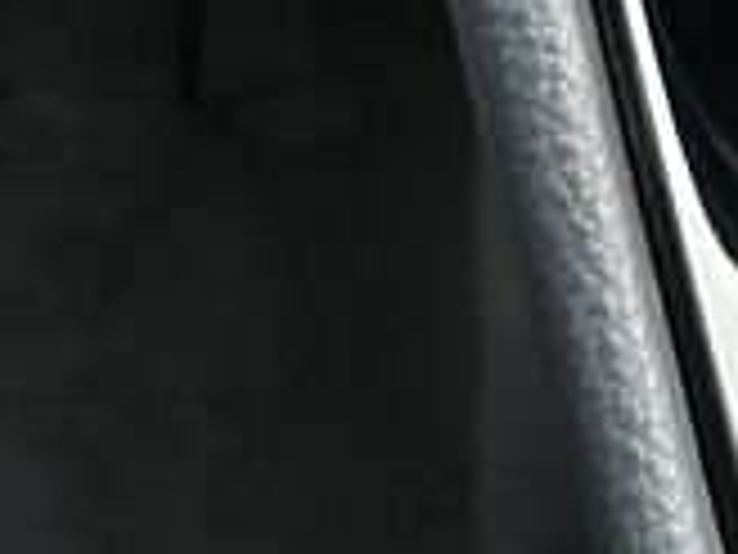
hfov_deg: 10.6
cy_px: -117
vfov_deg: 9.0
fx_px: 3454
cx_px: 1719
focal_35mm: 162
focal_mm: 5.1
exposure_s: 1/36
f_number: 1.6
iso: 640
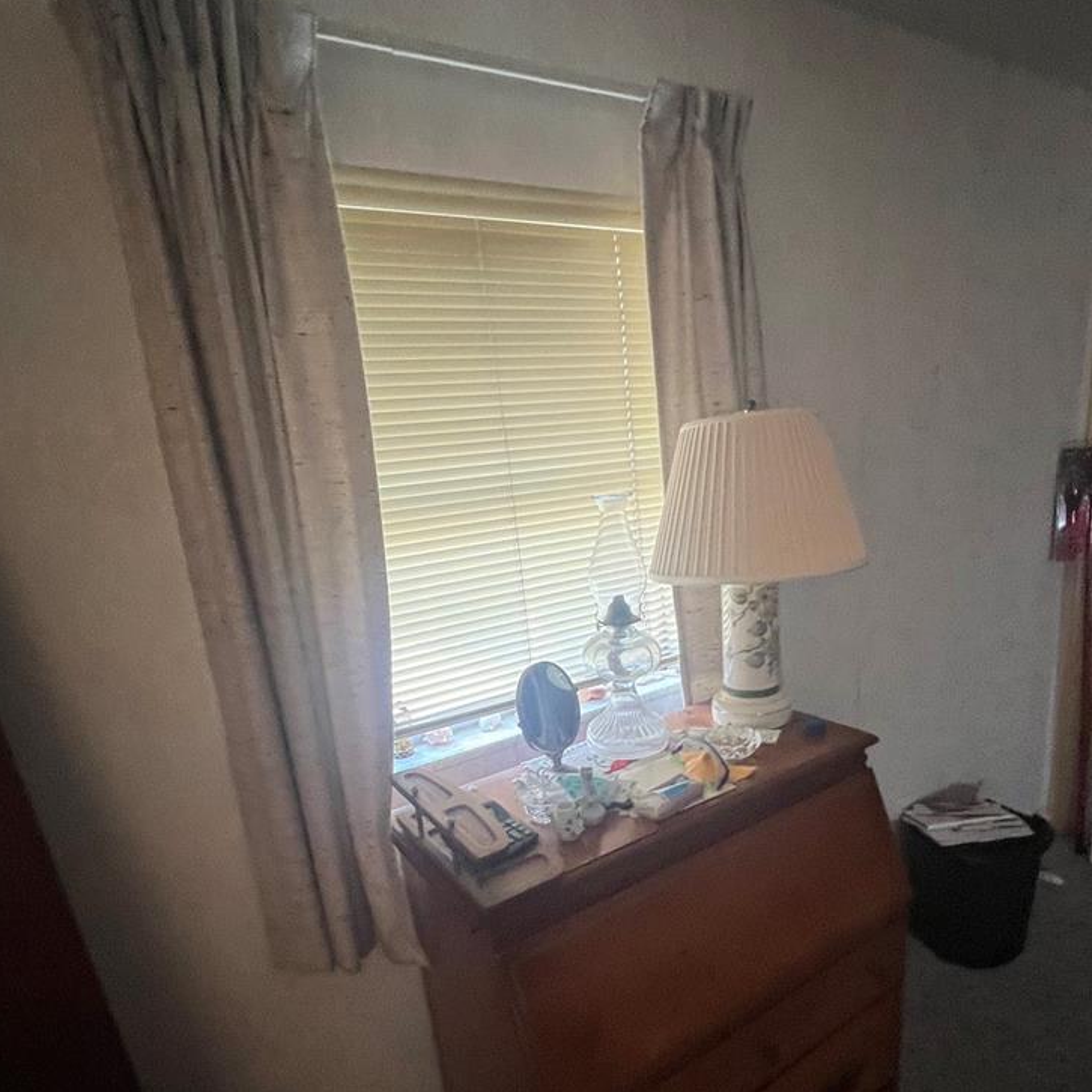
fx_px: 678
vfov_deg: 76.5
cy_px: 675
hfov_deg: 77.7
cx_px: 566
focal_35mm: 19
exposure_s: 1/60
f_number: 1.8
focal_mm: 1.57
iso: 400
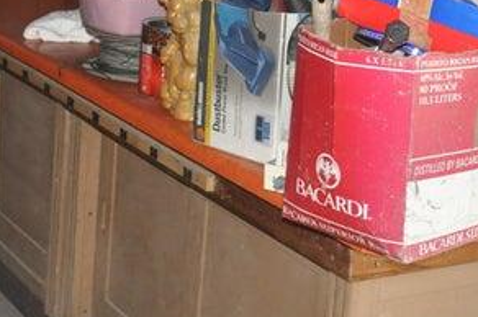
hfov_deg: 22.8
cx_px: 182
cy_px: -10
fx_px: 1180
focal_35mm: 89
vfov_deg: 15.0
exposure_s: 1/60
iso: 800
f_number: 3.5
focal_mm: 18
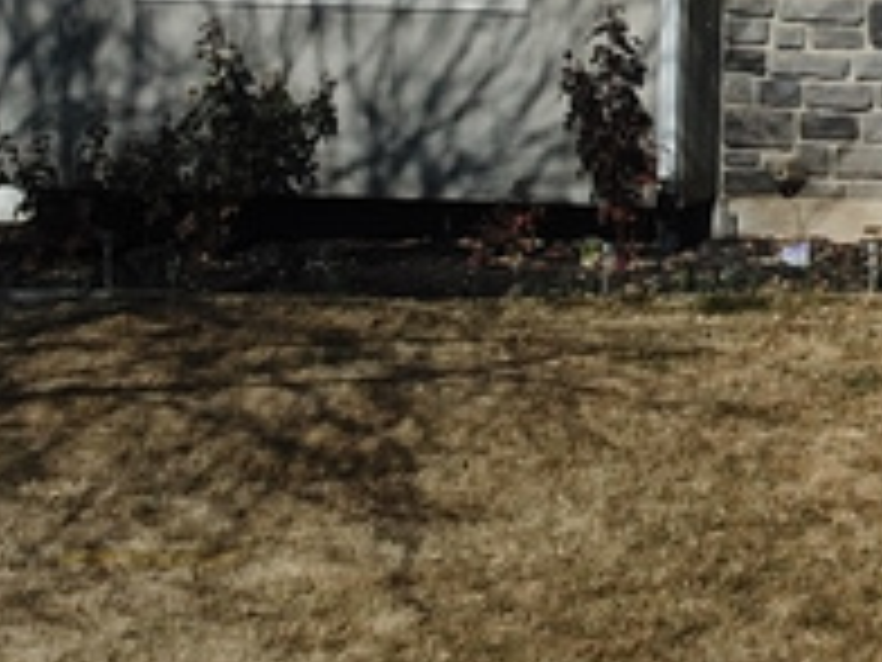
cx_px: 1886
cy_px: -162
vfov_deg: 10.7
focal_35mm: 136
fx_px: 3465
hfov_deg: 12.4
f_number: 2.2
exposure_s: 1/3311
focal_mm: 4.73
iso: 100
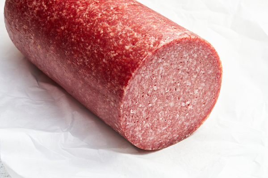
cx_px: 134
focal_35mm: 90
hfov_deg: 22.6
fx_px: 670
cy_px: 89
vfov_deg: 15.2
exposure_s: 1/125
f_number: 16
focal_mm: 90
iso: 500
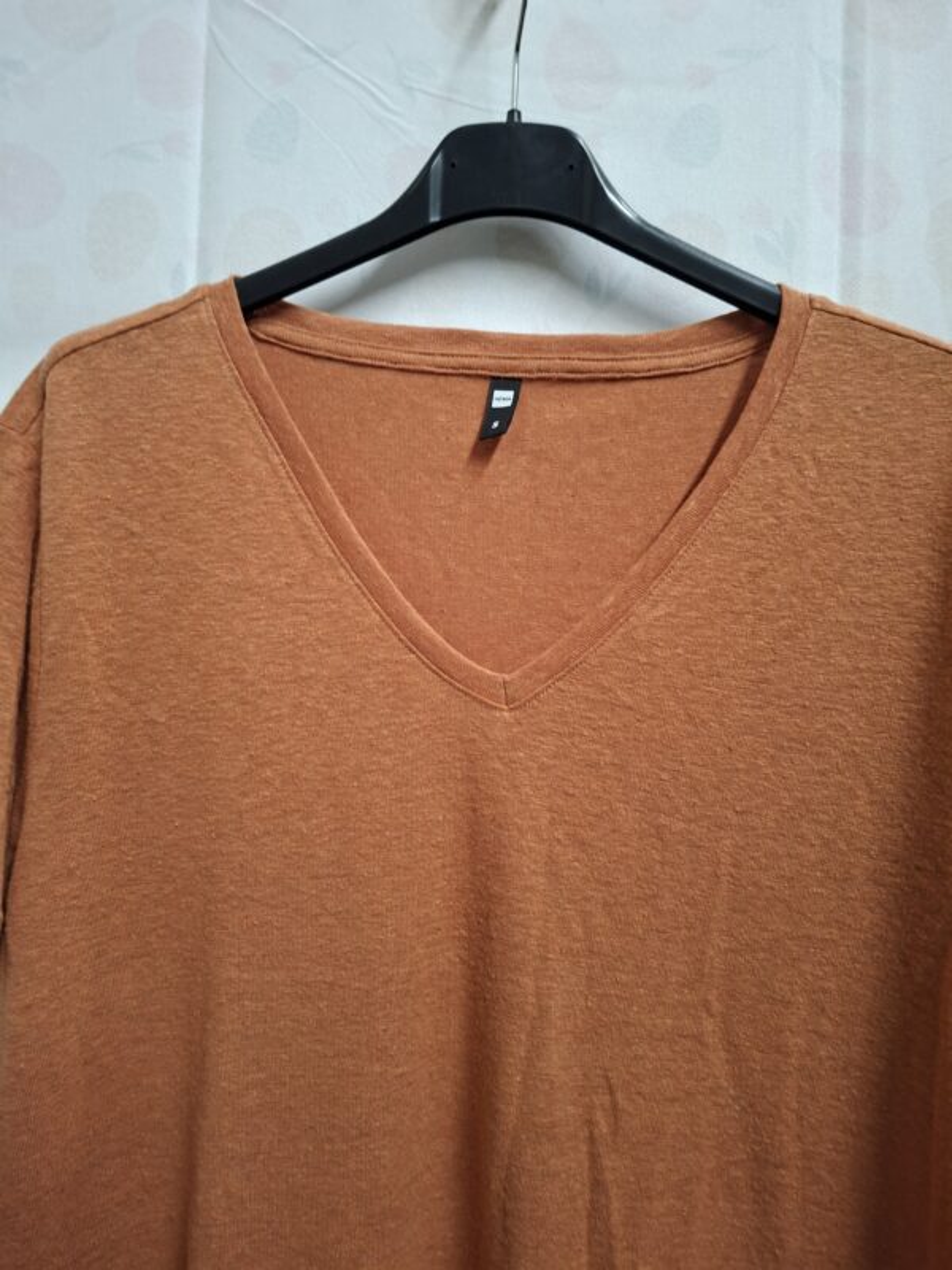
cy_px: 635
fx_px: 843
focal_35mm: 23
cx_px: 476
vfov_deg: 73.9
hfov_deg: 58.9
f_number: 1.8
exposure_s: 1/33
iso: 320
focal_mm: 5.54
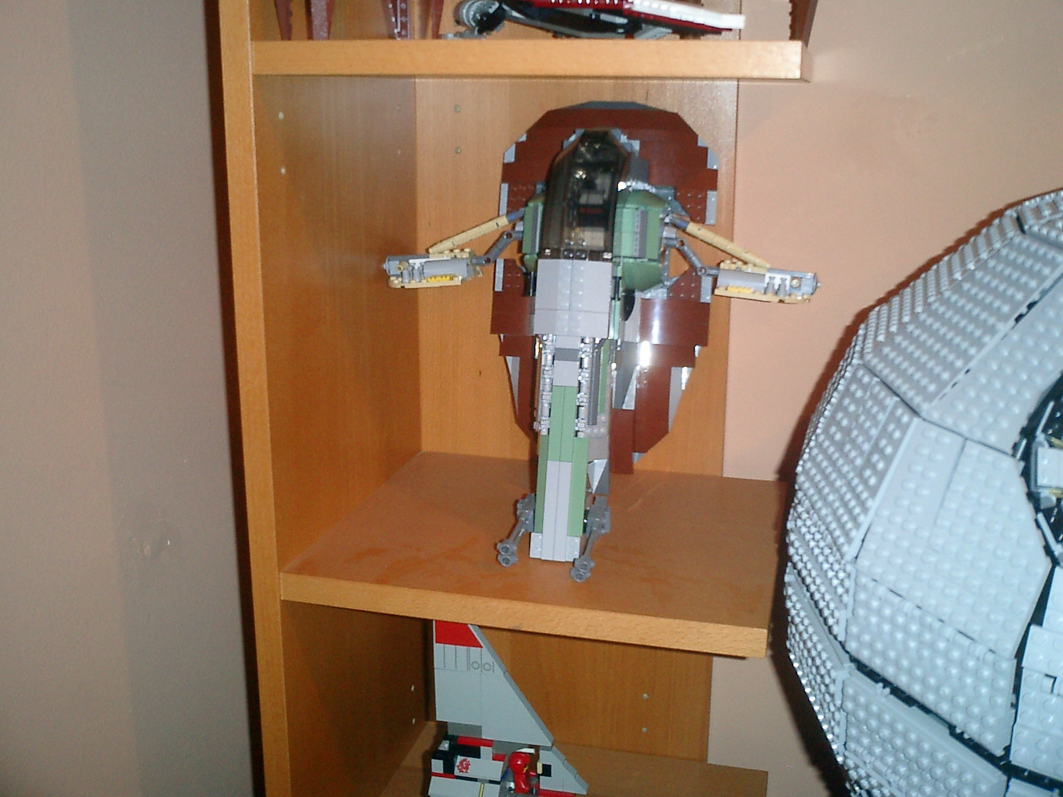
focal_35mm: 36
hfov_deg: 51.4
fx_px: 1106
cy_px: 398
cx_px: 532
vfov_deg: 39.7
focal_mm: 7.5
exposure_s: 1/30
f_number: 3.2
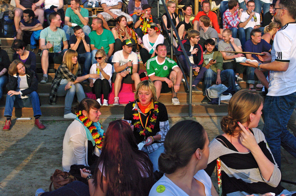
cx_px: 148
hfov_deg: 37.9
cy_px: 98
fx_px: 431
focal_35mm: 52
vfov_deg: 25.7
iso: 1600
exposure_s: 1/500
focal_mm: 35
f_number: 9.5
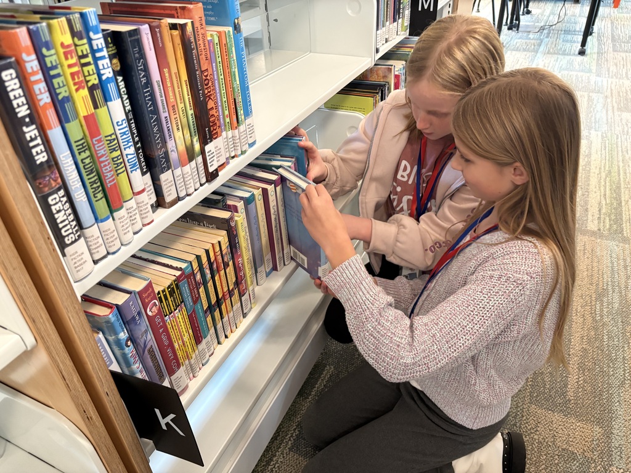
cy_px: 236
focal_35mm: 26
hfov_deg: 67.3
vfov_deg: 53.1
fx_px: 474
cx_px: 316
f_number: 1.6
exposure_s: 1/40
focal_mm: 5.96
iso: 400
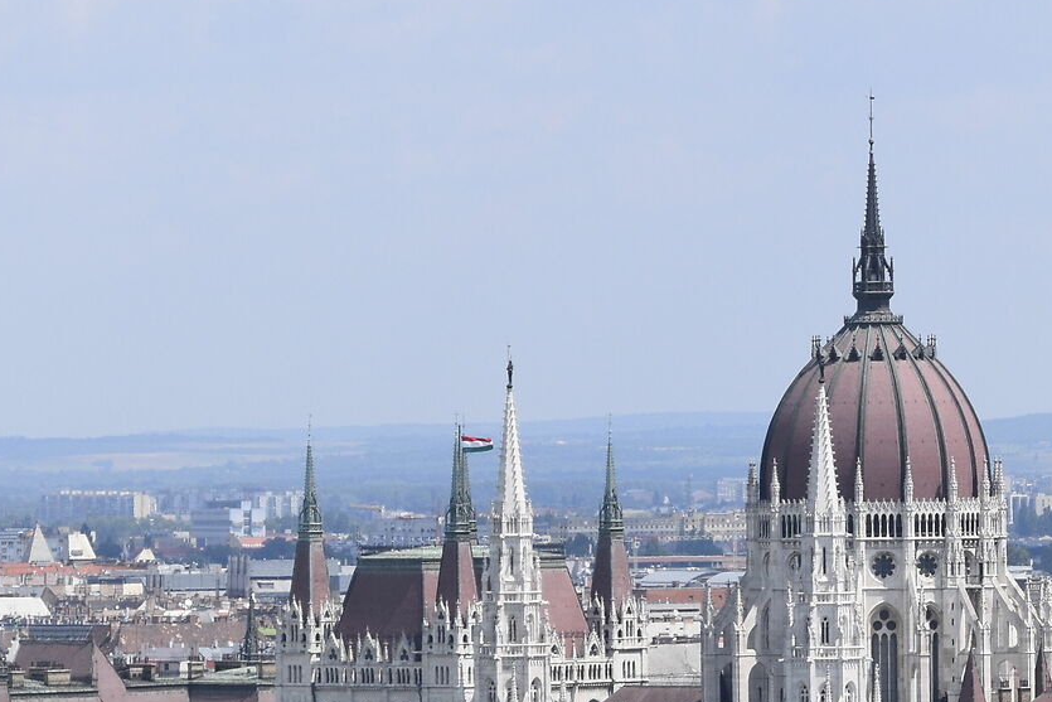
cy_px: 446
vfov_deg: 4.7
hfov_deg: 7.0
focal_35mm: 293
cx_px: 713
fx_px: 8563
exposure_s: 1/400
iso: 200
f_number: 10
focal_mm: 68
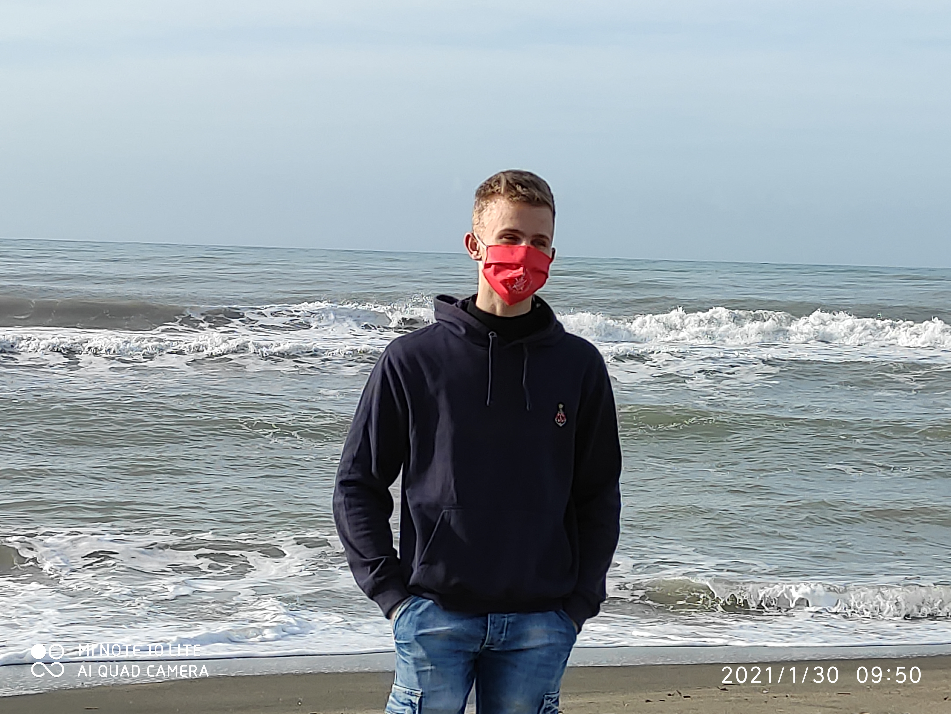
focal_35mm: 25
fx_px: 687
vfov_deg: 54.9
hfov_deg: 69.4
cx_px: 476
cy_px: 357
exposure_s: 1/987
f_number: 1.89
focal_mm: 5.43
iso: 100
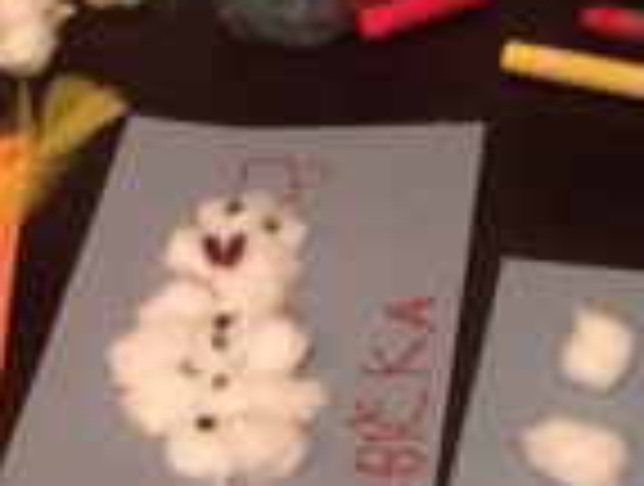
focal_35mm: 87
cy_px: 340
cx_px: 243
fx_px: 1623
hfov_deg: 22.4
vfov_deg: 17.0
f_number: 2.2
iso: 500
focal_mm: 4.15
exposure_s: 1/17
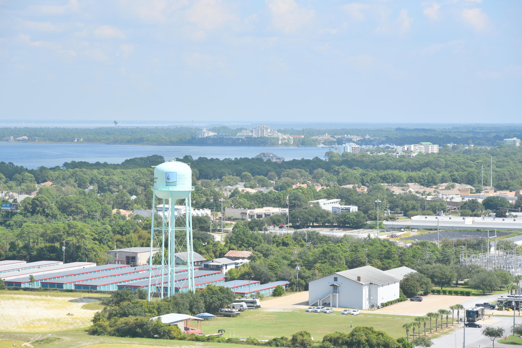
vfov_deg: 11.4
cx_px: 261
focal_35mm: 120
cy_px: 174
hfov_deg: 17.1
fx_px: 1740
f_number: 7.1
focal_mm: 120
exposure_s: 1/800
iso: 200
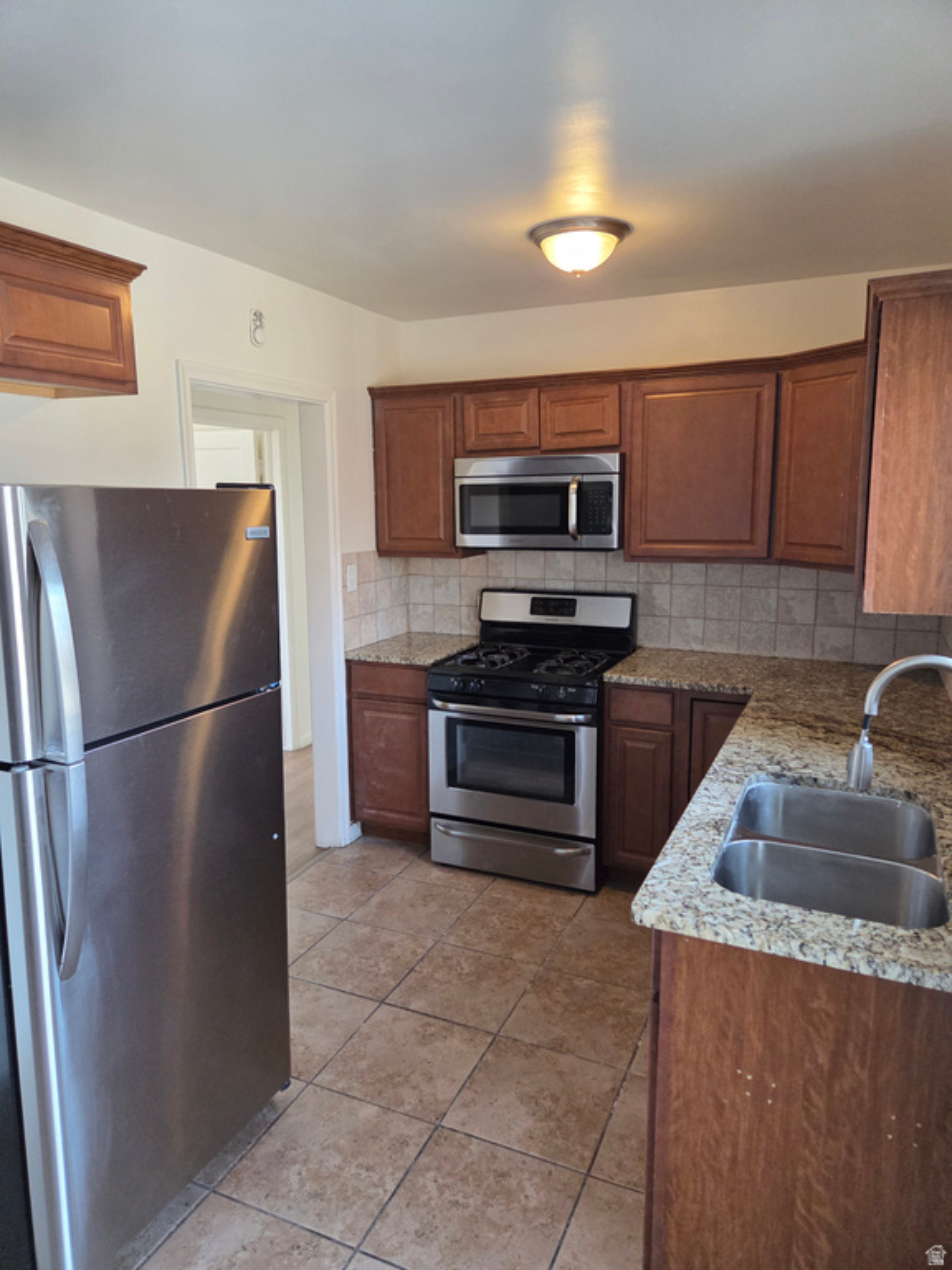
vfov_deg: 73.9
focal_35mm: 23
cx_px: 476
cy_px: 635
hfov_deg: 58.9
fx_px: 843
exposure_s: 1/120
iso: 400
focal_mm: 5.4
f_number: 1.8
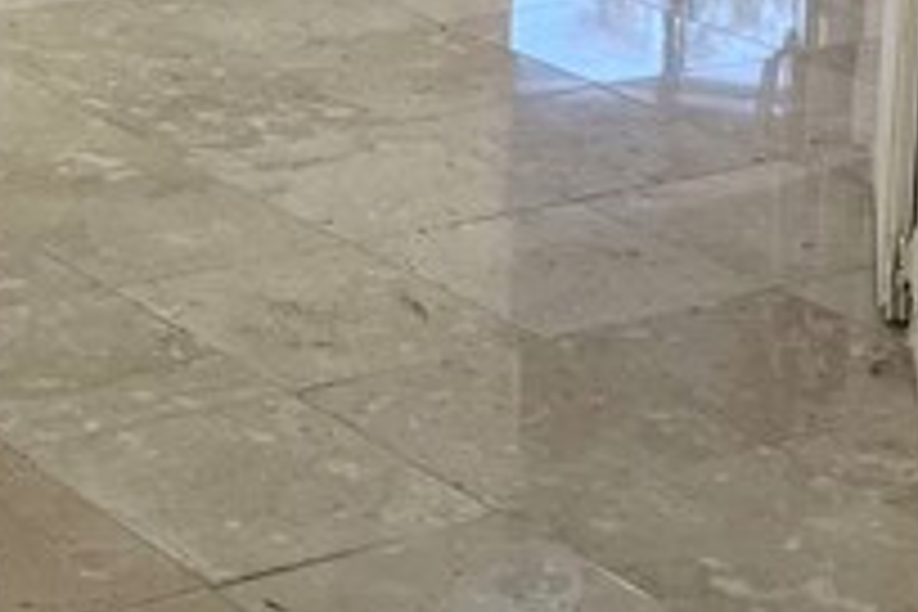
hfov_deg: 14.6
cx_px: -207
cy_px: -378
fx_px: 3468
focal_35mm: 136
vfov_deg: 9.7
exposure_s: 1/120
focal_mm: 5.7
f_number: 1.5
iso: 125
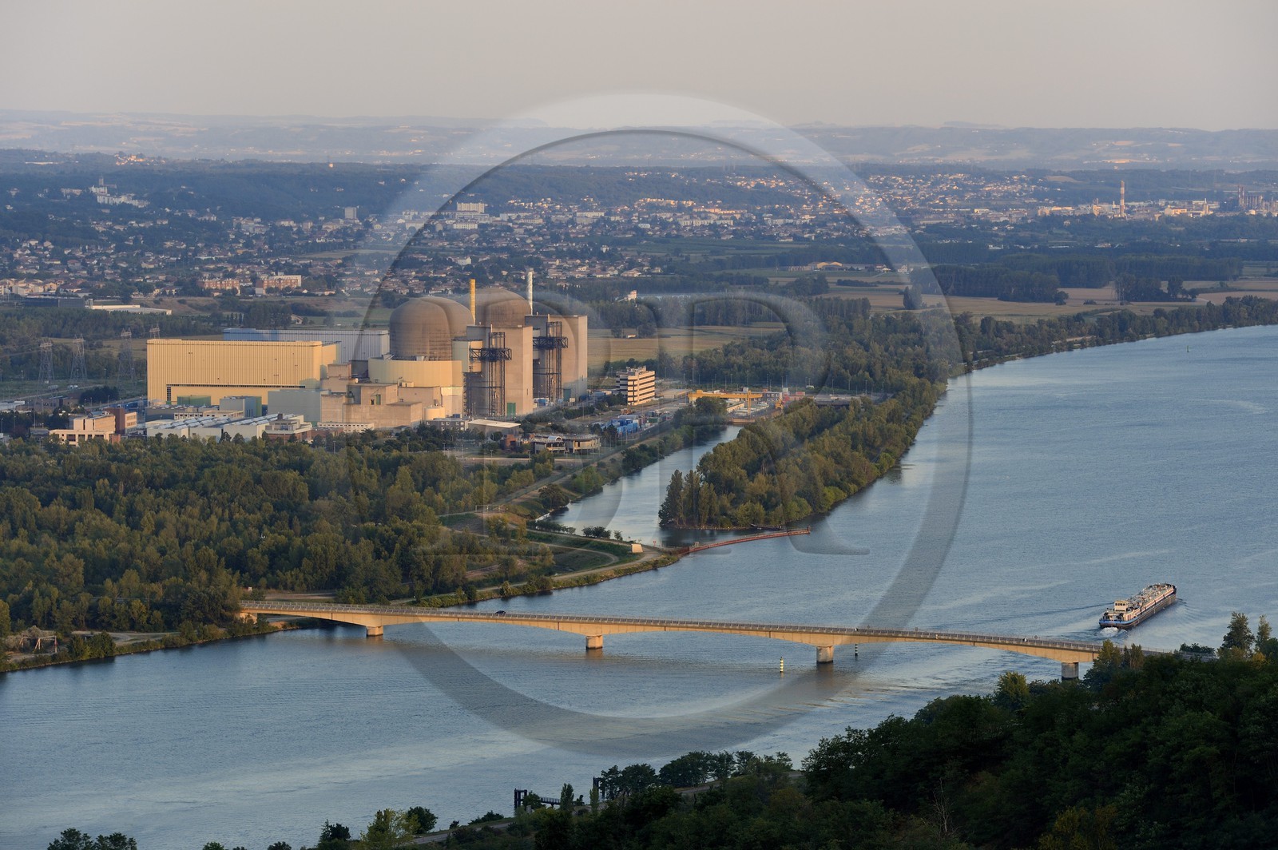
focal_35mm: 125
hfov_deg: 16.4
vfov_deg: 10.9
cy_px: 425
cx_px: 639
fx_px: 4434
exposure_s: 1/200
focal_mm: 125
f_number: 7.1
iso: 200
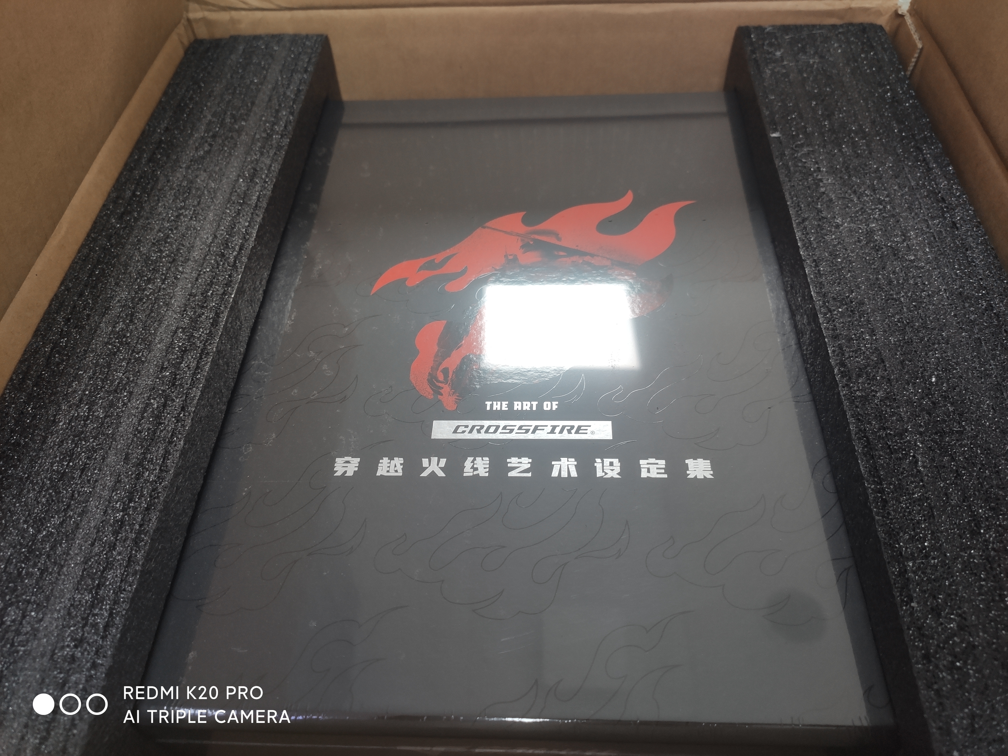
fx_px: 757
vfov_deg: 53.1
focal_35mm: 26
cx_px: 504
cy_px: 378
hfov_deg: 67.3
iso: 215
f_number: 1.75
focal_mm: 4.77
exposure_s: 1/50
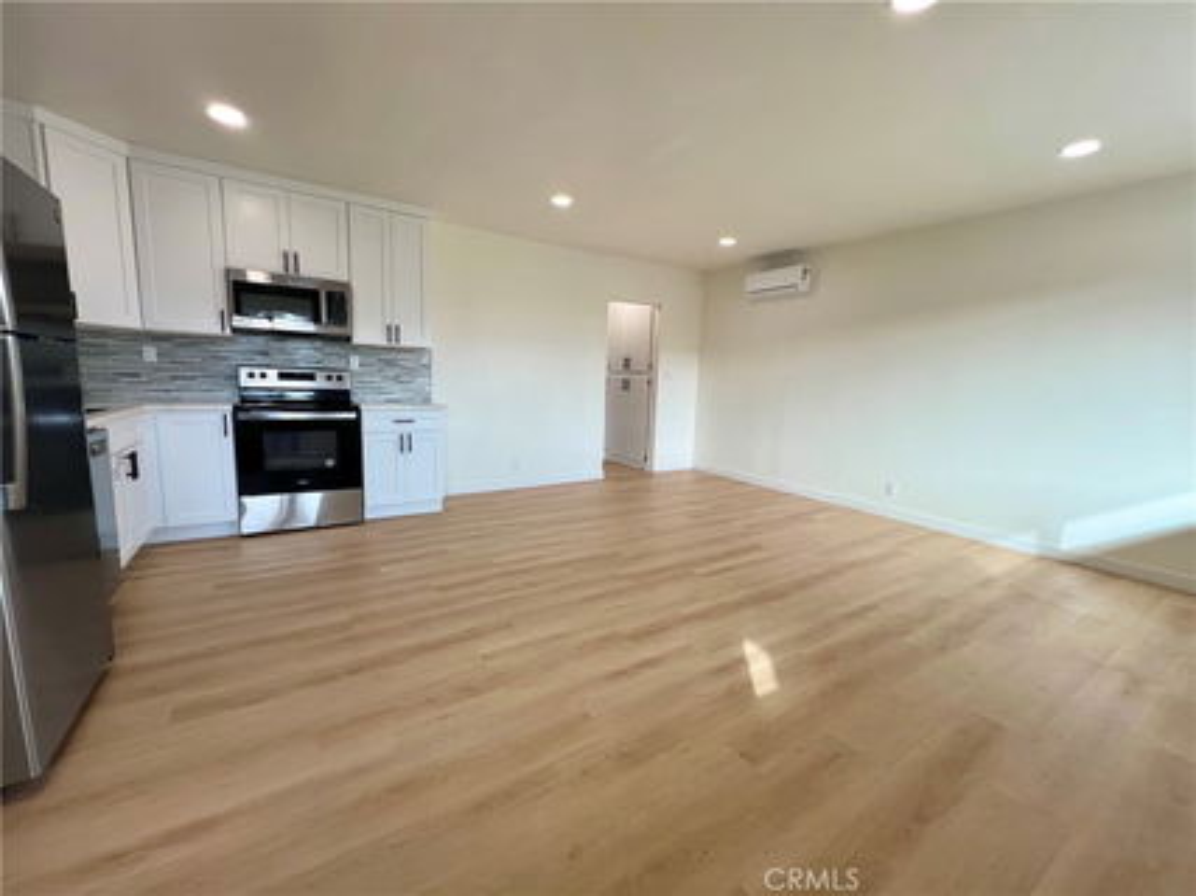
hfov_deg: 106.2
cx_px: 598
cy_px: 448
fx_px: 449
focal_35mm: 13
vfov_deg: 89.9
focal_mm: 1.57
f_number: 1.8
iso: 64
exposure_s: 1/120
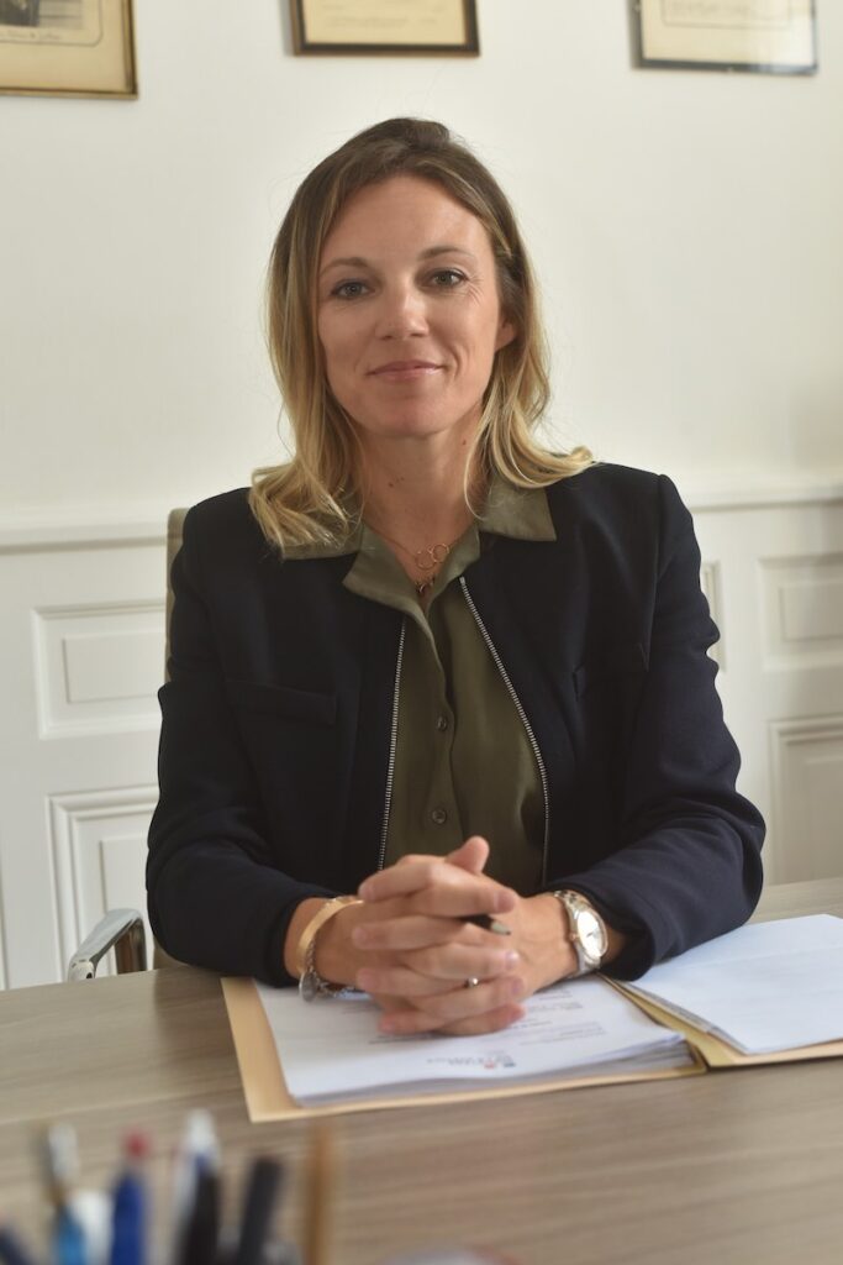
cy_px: 632
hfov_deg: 27.0
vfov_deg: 39.6
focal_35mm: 50
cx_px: 422
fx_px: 1756
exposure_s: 1/80
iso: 800
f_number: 5.6
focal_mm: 50
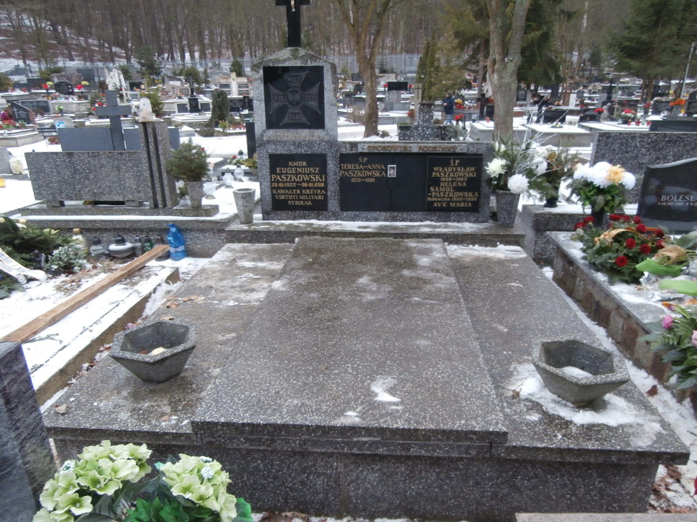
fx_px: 483
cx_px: 348
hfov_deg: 71.6
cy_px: 261
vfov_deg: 56.8
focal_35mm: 24
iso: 100
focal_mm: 4.2
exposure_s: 1/40
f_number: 3
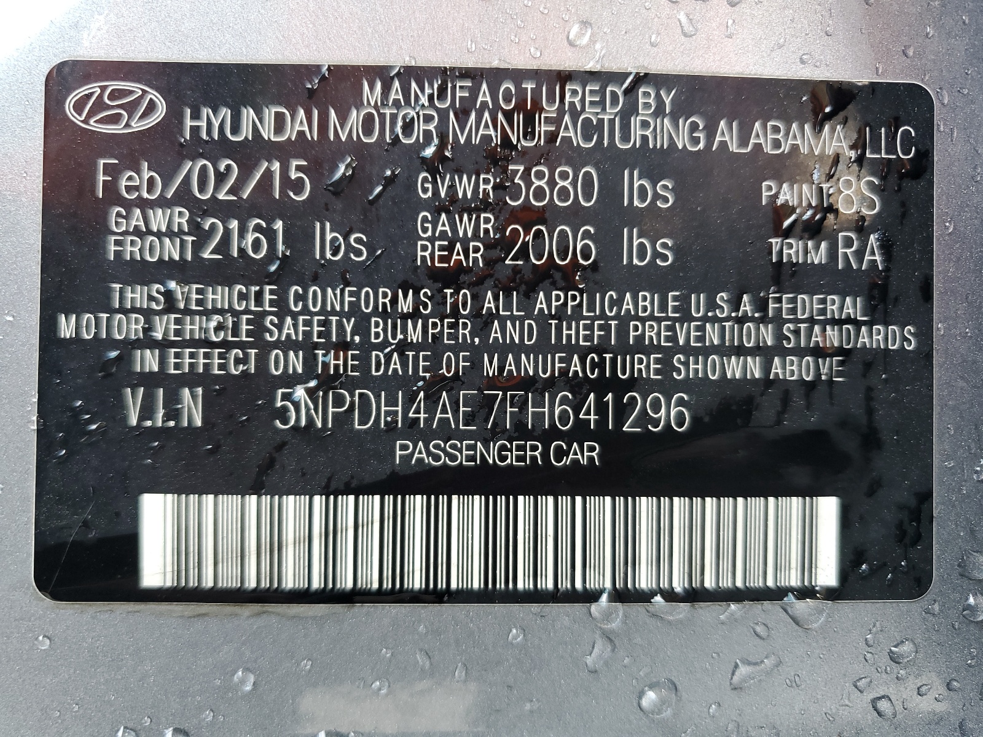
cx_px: 492
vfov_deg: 53.1
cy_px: 368
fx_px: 738
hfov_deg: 67.3
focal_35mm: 26
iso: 77
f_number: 1.5
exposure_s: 1/120
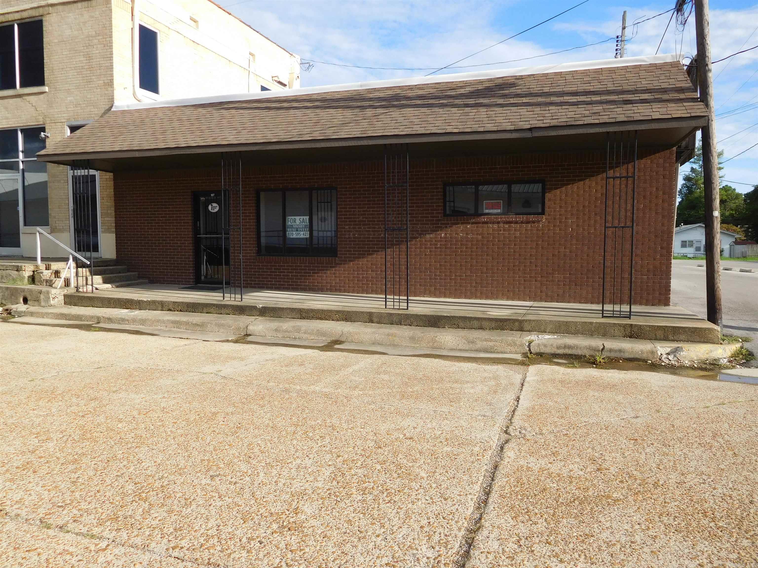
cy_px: 284
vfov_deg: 54.9
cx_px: 379
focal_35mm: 25
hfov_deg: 69.4
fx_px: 547
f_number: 3.4
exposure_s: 1/800
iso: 125
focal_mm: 4.5
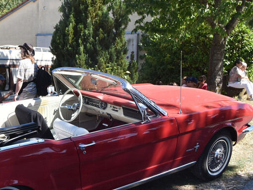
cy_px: 113
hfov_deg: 35.8
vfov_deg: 28.5
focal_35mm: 51
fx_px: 373
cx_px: 37
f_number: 8
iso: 320
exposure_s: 1/250
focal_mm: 18
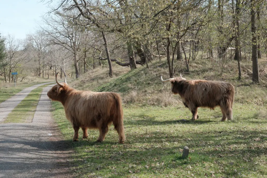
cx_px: 134
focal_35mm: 75
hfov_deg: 27.0
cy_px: 89
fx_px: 556
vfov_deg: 18.2
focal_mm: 50
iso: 400
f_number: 4.8
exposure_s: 1/500
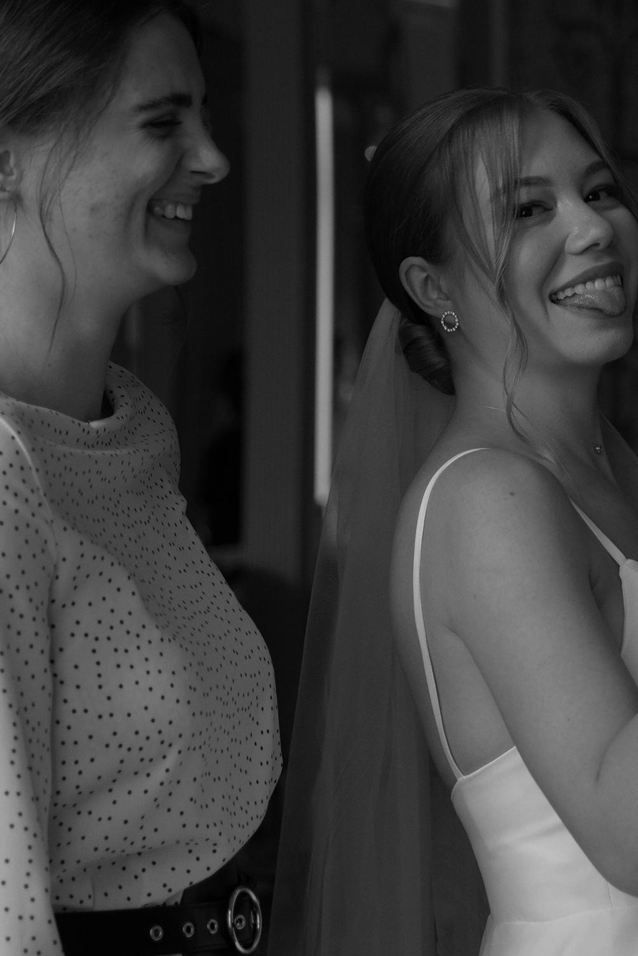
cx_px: 773
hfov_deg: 11.3
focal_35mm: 119
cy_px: 386
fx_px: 3162
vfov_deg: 17.2
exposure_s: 1/320
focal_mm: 44
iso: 800
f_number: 2.8
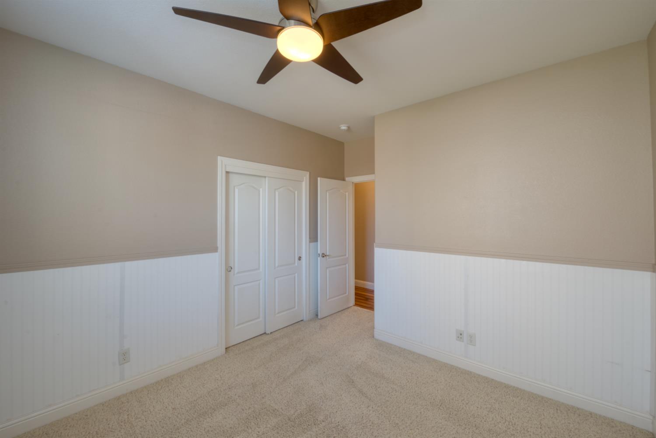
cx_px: 328
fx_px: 255
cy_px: 219
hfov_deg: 104.3
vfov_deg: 81.2
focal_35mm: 14
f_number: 10
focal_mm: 14
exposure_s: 1/10
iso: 400
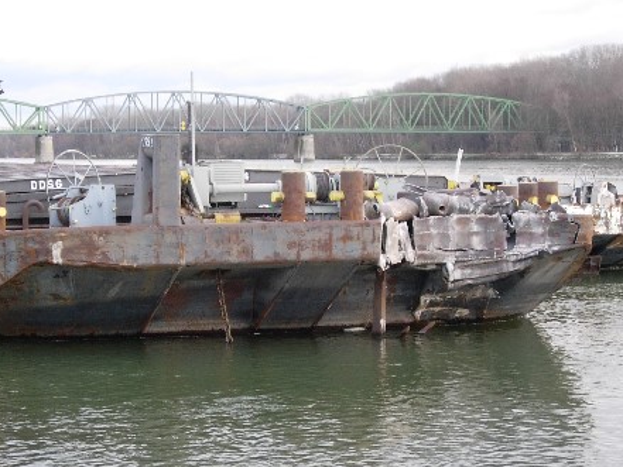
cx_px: 271
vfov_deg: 12.1
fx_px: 2214
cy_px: 262
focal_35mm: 123
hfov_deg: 16.0
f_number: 4.3
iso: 79
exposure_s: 1/65.8
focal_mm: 19.1
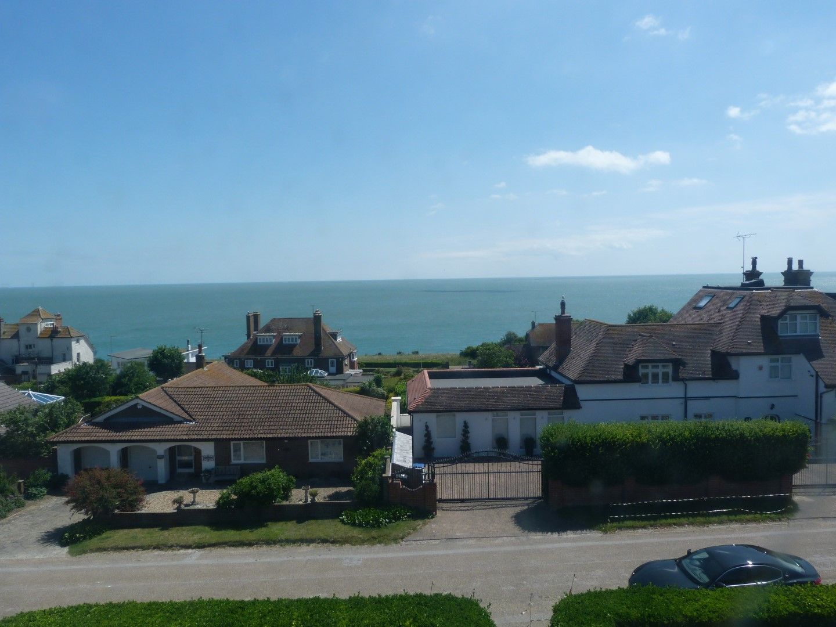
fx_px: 604
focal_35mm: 25
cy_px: 314
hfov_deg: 69.4
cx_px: 418
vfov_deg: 54.9
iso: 80
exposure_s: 1/400
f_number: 5.6
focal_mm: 4.5
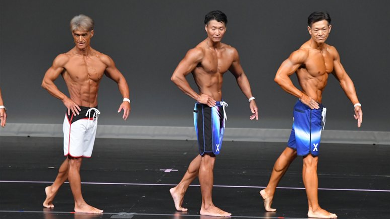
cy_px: 108
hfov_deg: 6.9
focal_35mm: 315
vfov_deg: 3.9
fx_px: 3258
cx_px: 195
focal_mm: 200
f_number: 5.6
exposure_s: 1/400
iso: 4000
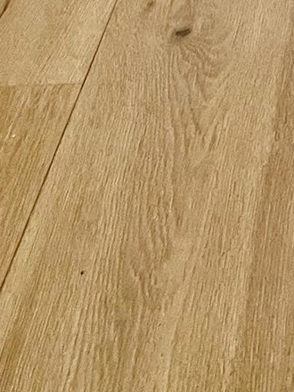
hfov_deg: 10.6
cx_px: 403
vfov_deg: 11.3
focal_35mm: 136
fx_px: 1540
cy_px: -627
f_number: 1.6
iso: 80
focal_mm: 4.2
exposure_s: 1/60
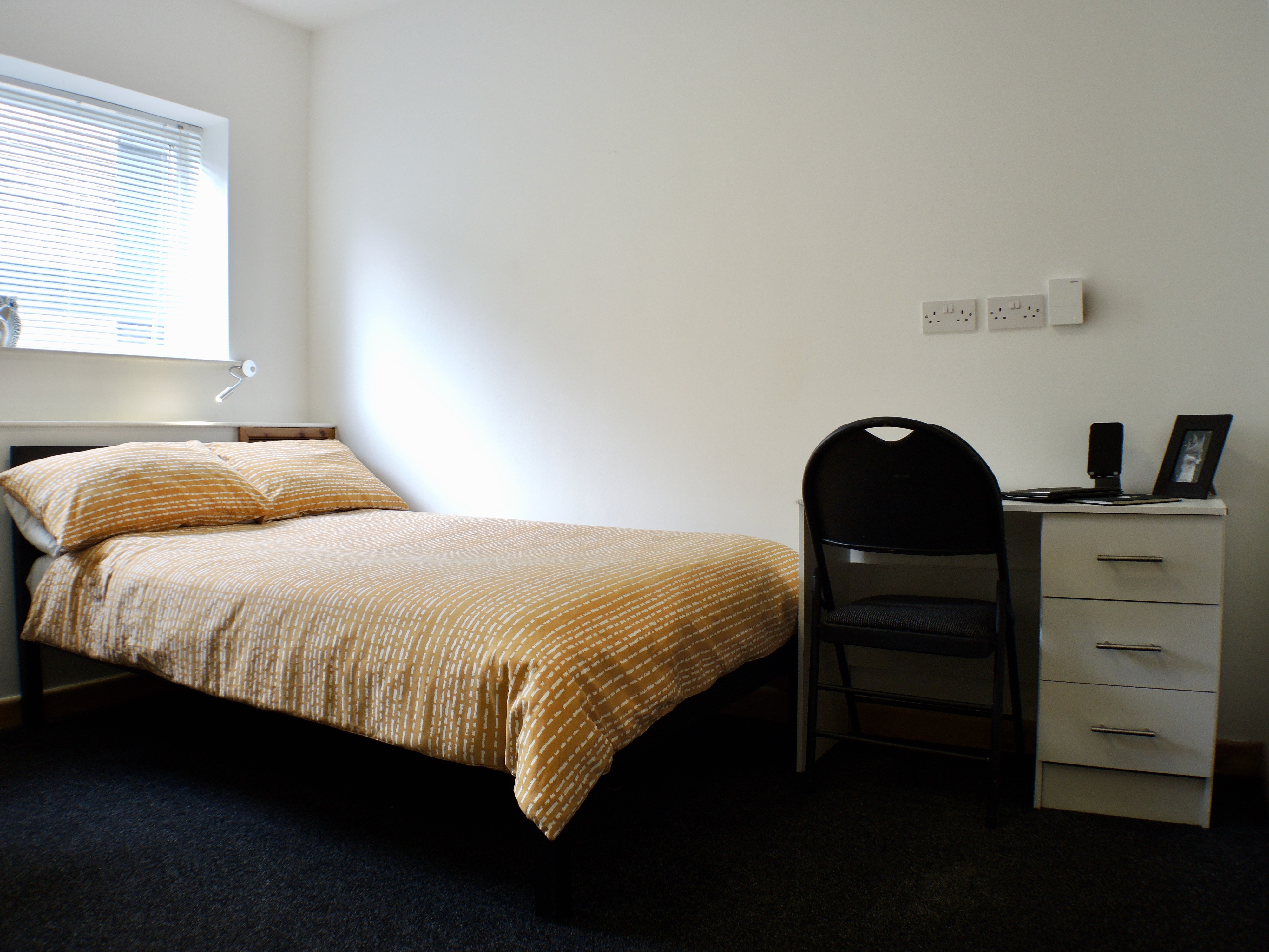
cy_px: 476
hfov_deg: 55.4
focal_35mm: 33
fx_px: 1210
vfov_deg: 42.9
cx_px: 634
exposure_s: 1/30
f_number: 2
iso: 180
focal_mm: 7
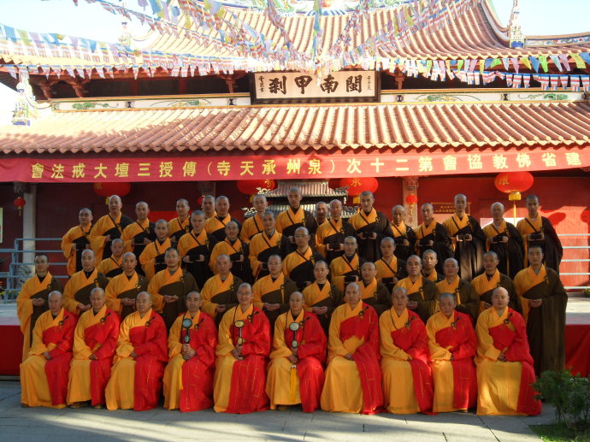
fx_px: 784
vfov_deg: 31.5
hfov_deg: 41.3
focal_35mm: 46
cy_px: 221
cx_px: 295
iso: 80
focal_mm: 8.3
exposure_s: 1/90
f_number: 4.7
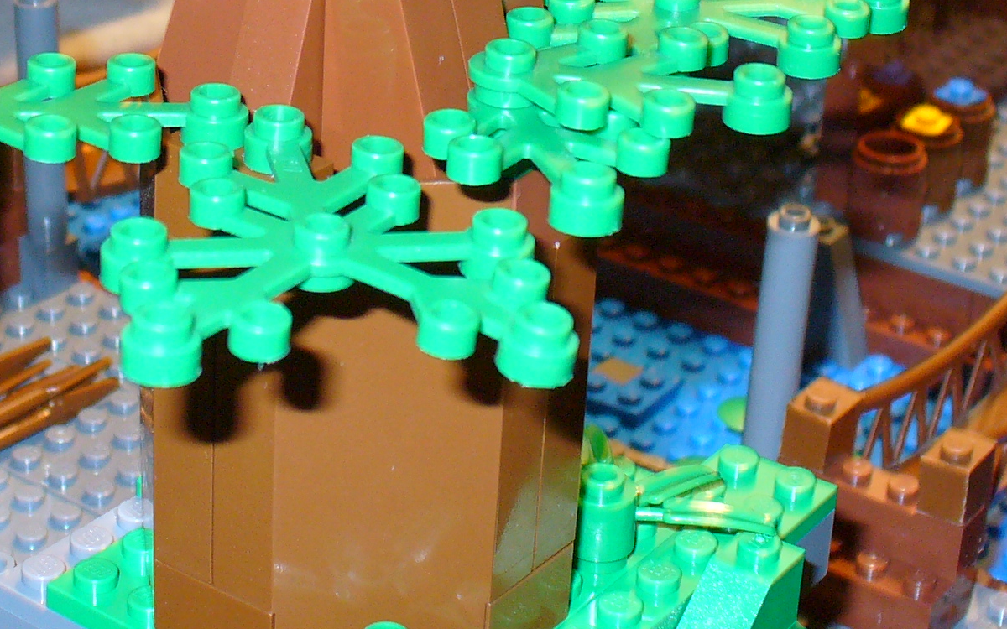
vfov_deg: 13.9
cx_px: 401
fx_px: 2525
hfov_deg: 22.5
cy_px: -70
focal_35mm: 92
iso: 100
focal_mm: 6.1
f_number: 2.8
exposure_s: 1/8
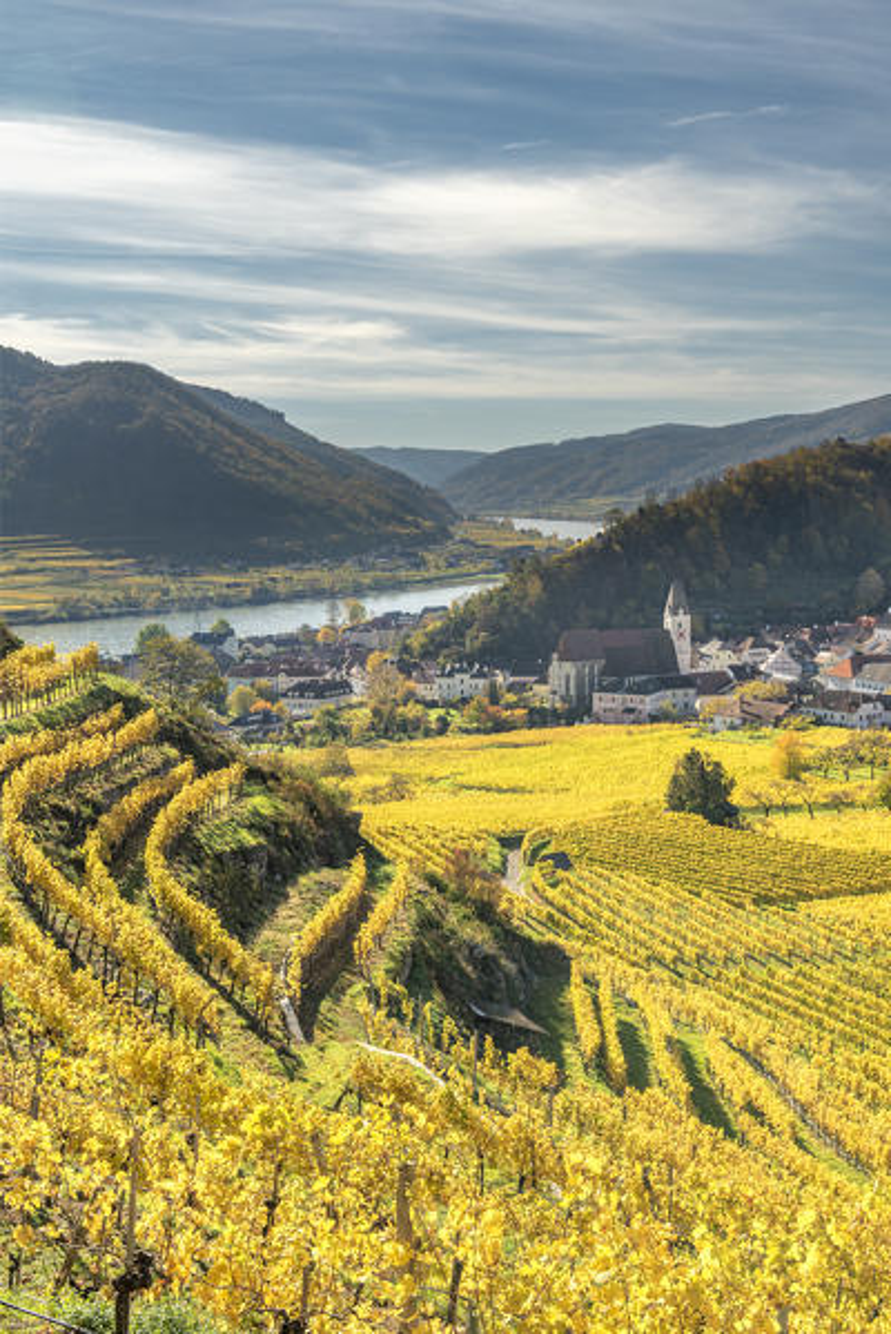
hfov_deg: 29.3
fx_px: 1706
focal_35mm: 46
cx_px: 446
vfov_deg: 42.7
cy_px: 667
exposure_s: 1/40
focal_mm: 46
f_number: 11
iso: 100
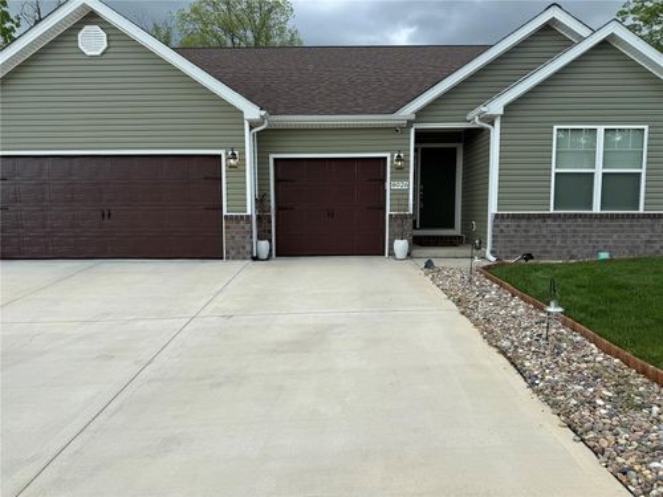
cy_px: 248
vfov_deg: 56.8
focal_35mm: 24
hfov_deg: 71.6
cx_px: 332
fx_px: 460
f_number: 1.78
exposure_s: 1/1361
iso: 80
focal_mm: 6.76
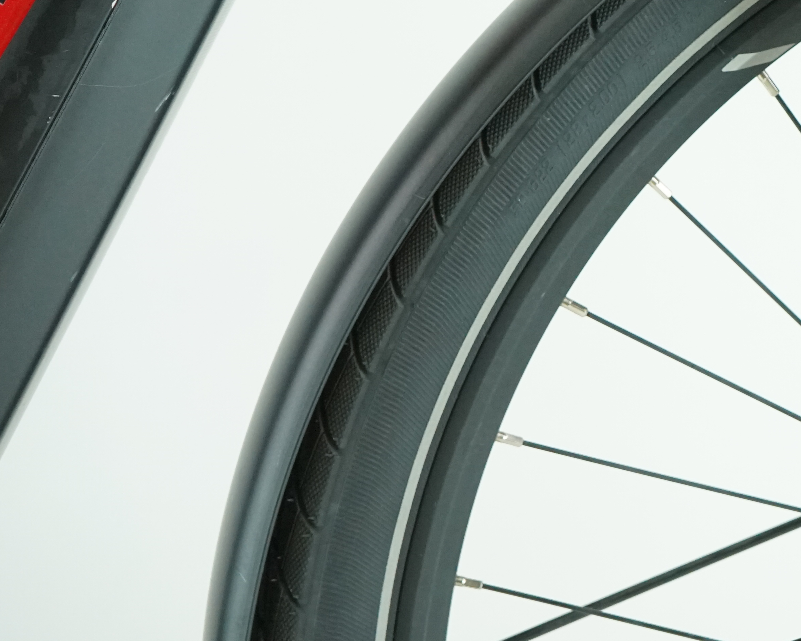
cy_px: 165
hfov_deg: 18.4
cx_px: 913
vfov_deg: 15.3
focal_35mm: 100
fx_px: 2371
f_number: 5.6
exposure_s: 1/200
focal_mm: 42
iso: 2500
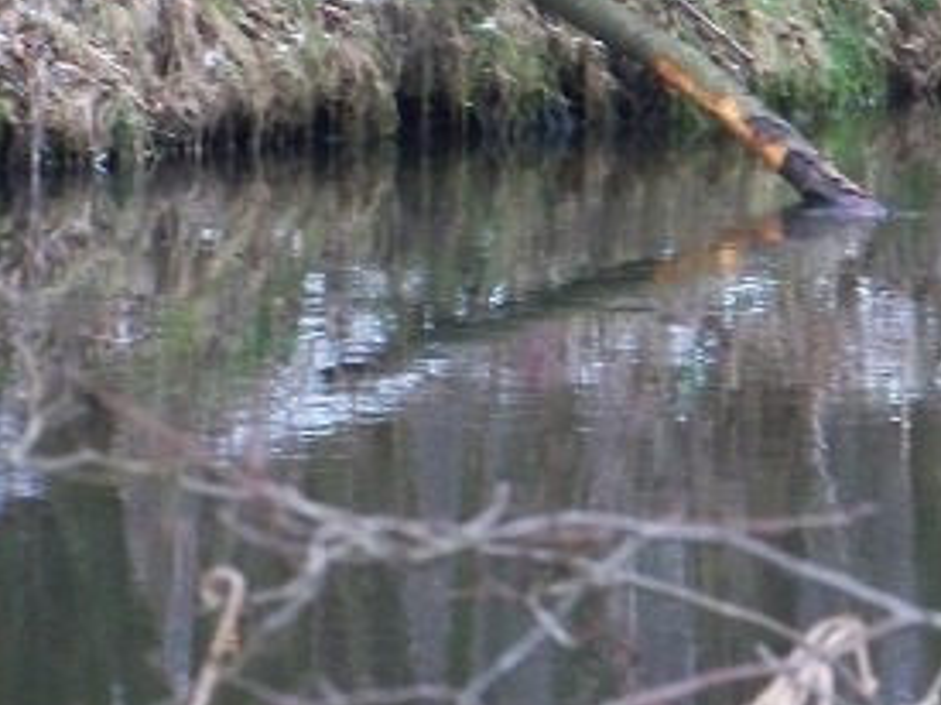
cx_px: 298
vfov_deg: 2.7
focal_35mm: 544
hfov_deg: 3.6
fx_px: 14782
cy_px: 65
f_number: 3.6
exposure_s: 1/25
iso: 400
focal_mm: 37.4
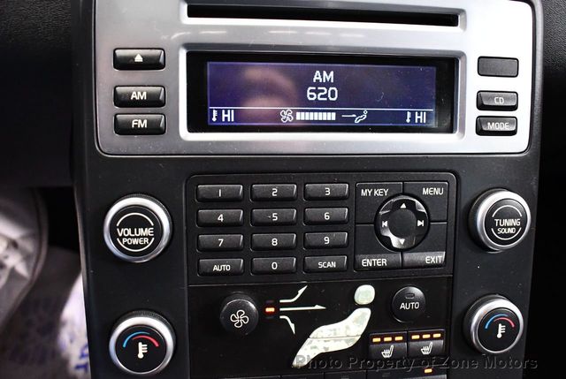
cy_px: 190
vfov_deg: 37.0
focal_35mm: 36
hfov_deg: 53.1
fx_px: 567
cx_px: 283
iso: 5000
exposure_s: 1/60
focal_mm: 18
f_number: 3.5
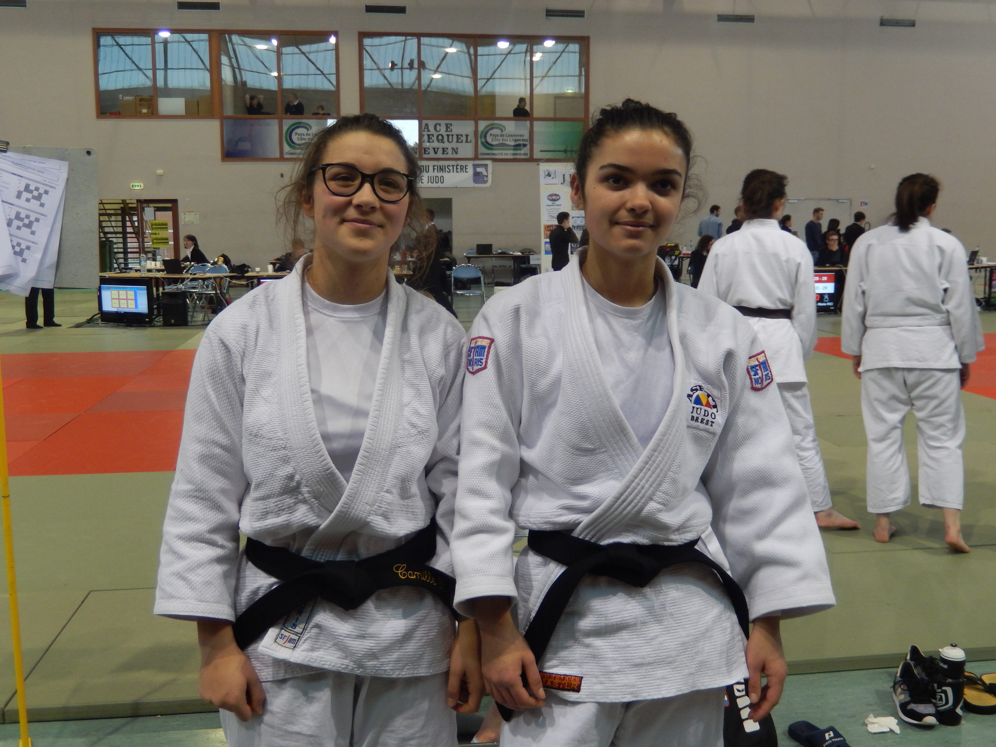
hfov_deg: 51.4
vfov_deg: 39.7
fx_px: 1036
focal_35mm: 36
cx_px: 498
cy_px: 374
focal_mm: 6.5
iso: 200
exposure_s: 1/30
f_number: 4
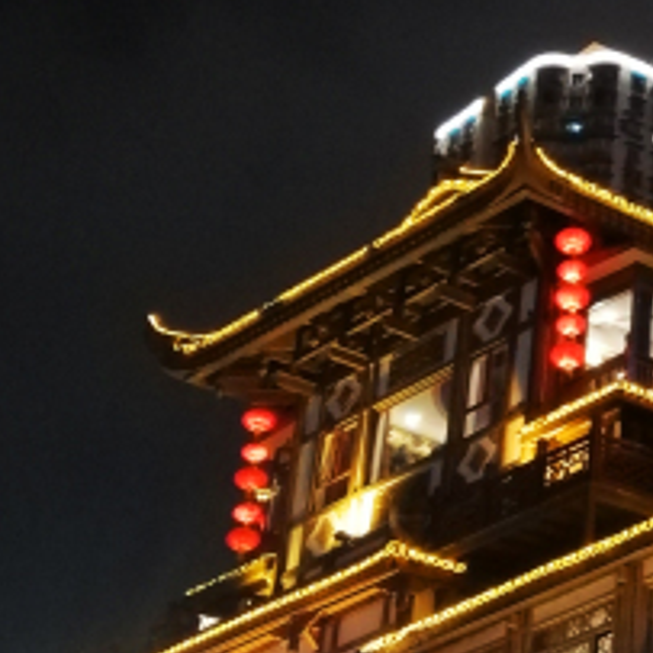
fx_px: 2476
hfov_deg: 13.9
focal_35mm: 116
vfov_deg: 14.8
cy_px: 0
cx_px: 1039
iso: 500
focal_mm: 3.81
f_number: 2.2
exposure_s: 1/20
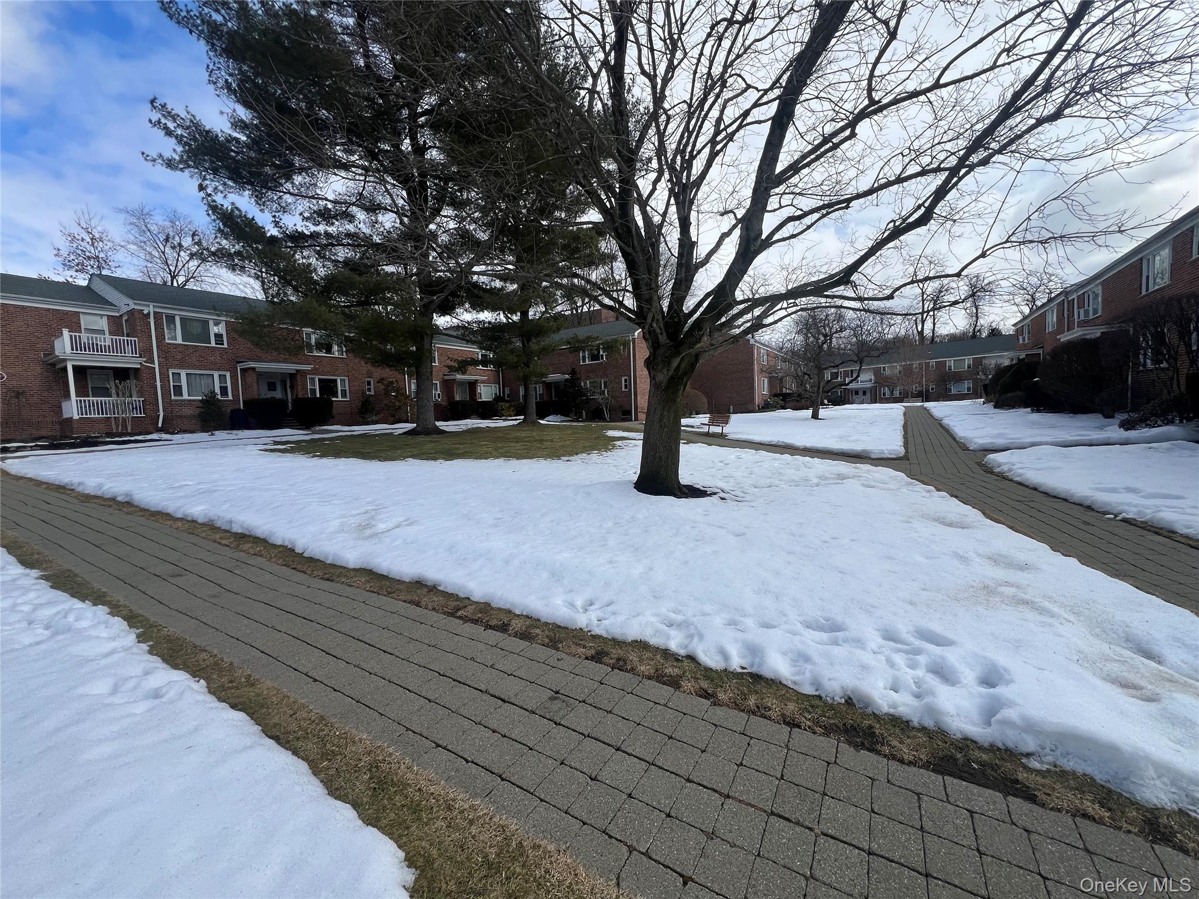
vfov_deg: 89.9
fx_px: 450
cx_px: 600
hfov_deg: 106.2
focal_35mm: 13
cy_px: 450
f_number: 1.8
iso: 32
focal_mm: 1.57
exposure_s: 1/1468
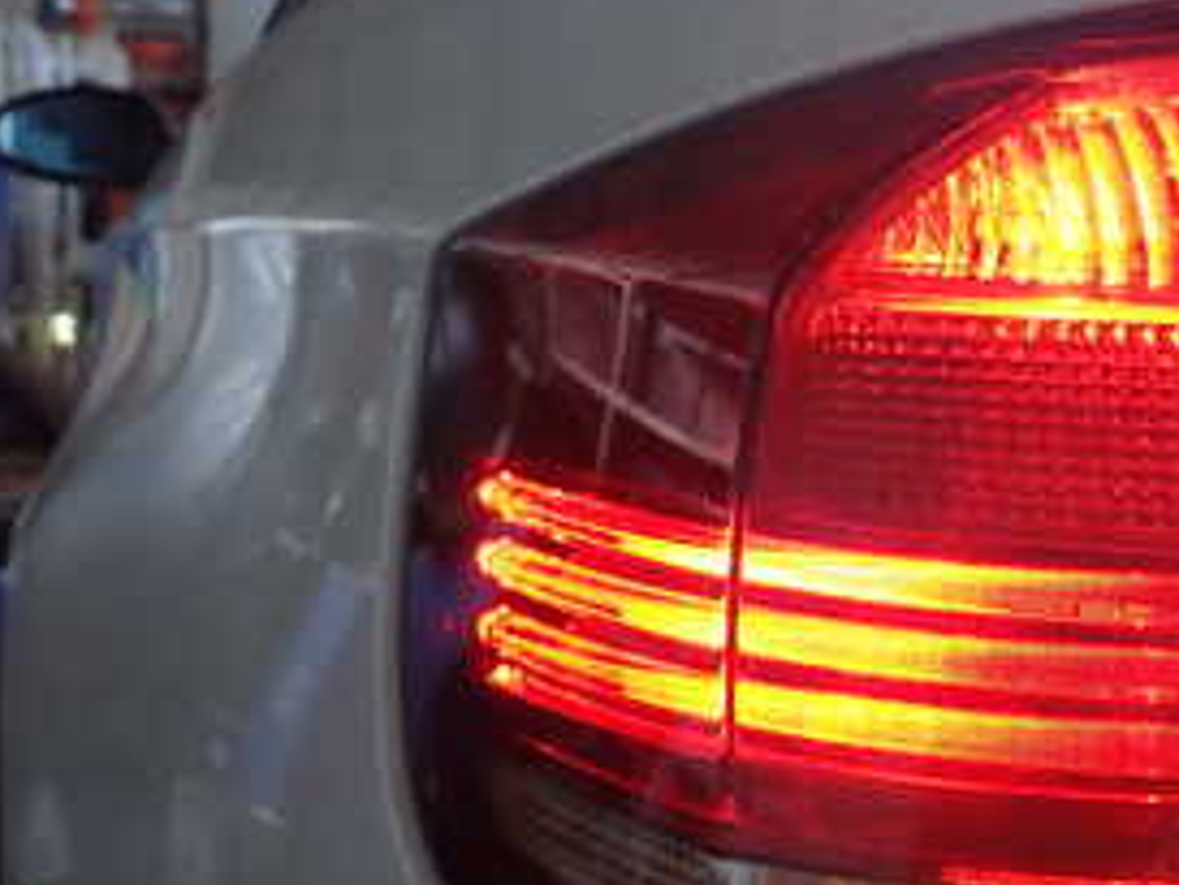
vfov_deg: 26.5
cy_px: 531
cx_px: 1270
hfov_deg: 31.3
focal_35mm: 55
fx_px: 1874
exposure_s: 1/100
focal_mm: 4.5
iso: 100
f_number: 2.8
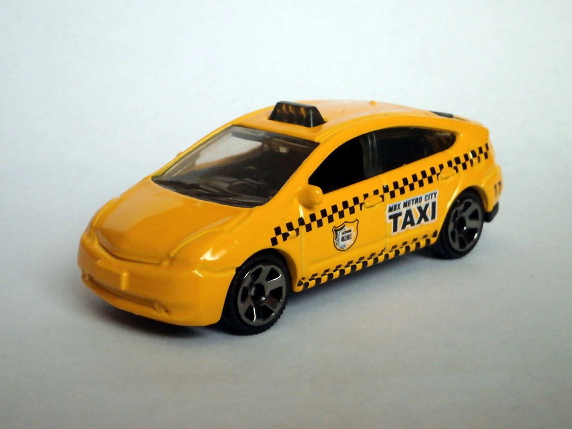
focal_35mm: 47
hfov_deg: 40.4
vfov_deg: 30.9
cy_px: 214
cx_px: 286
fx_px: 777
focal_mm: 8.3
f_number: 3.4
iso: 250
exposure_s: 1/40
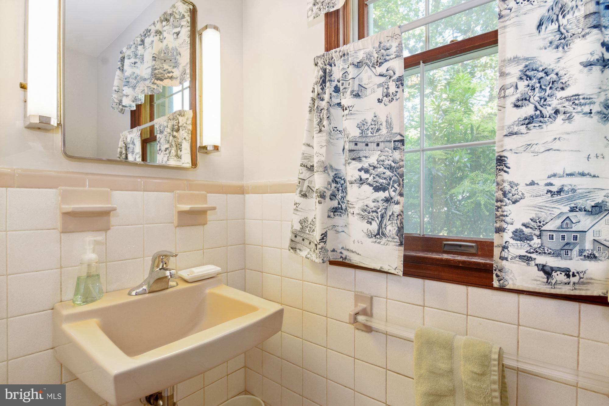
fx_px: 279
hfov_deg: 95.0
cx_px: 304
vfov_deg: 72.0
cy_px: 203
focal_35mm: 16
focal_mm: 11
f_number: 8
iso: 200
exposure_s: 1/2
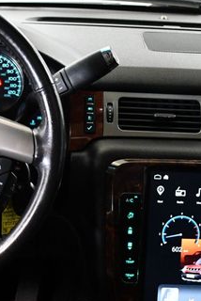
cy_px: 145
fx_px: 602
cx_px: 40
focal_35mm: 72
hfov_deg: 18.8
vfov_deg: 28.0
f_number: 3.5
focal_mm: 18
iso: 3200
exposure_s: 1/100
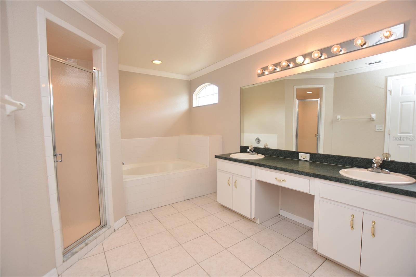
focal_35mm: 15
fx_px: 173
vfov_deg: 77.3
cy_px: 138
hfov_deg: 100.4
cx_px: 208
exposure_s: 1/60
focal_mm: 10
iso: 200
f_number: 4
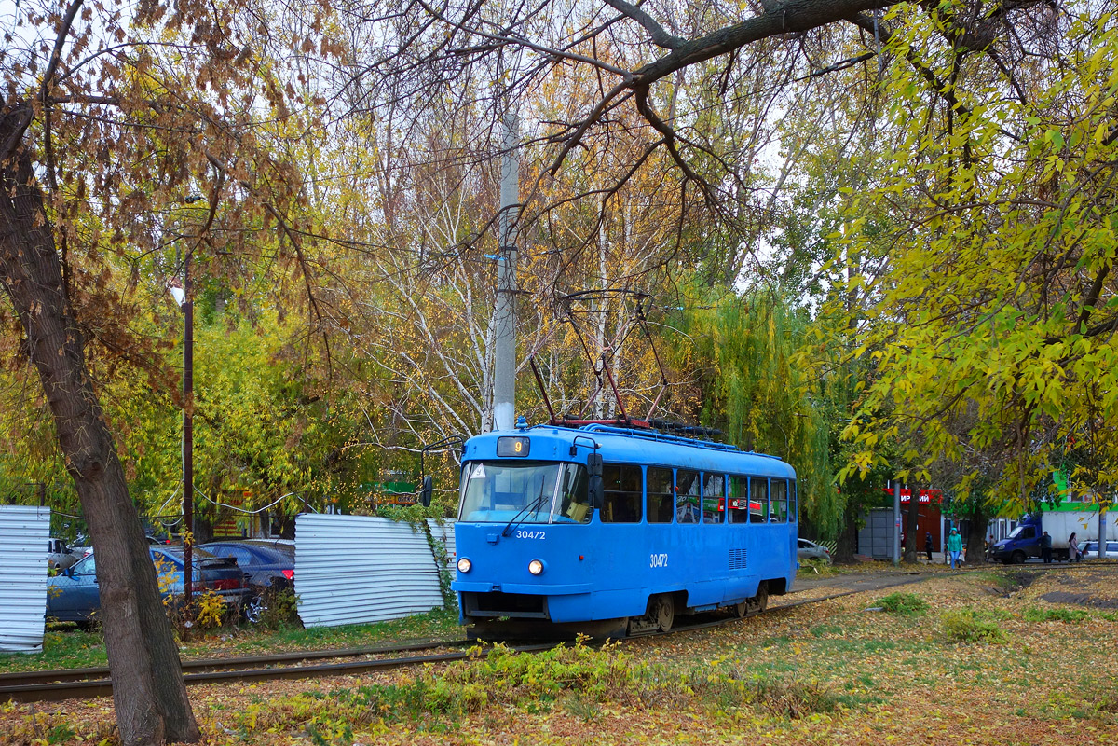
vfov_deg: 28.6
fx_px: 1459
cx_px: 559
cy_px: 373
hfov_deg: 41.9
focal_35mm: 47
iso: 320
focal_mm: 17.4
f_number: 3.2
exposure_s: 1/500
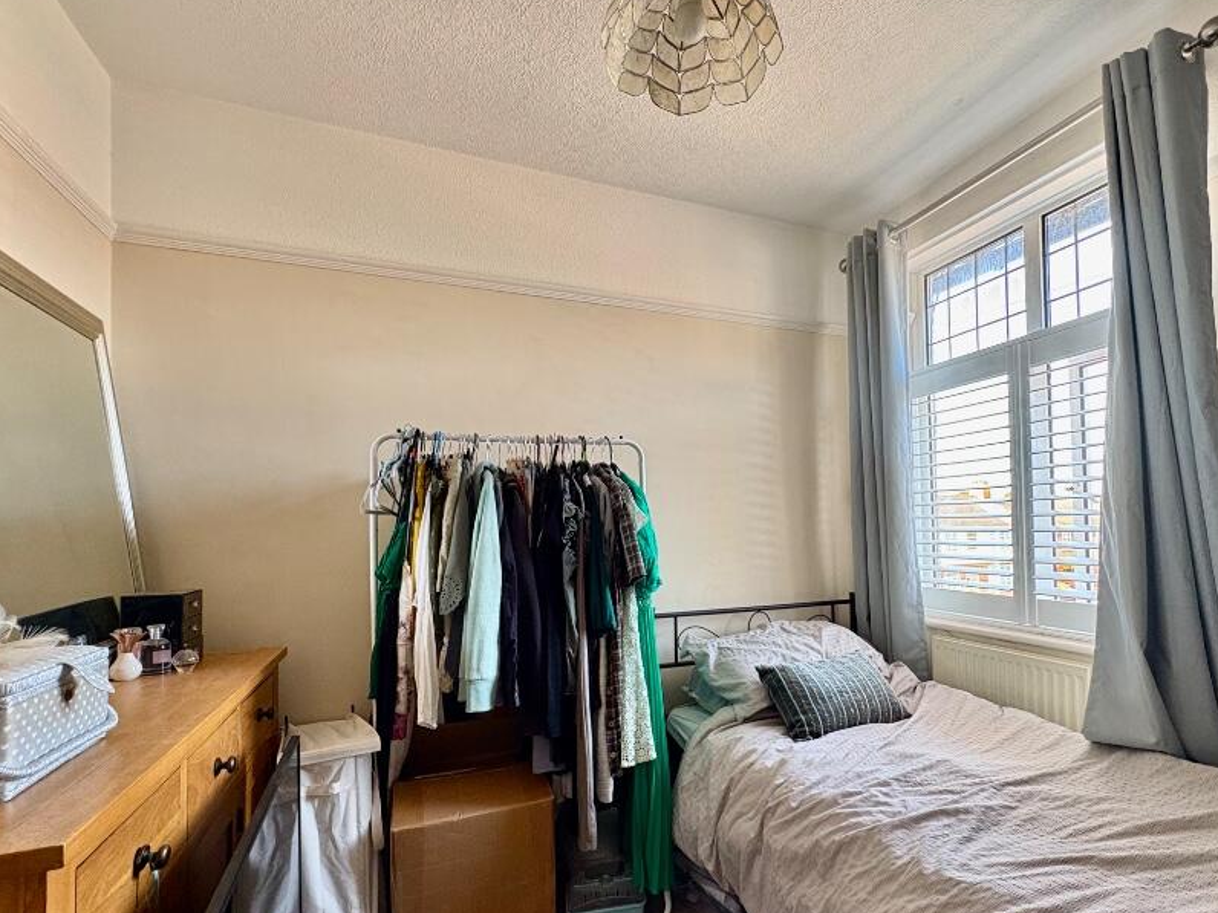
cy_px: 517
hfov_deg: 87.2
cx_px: 696
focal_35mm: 18
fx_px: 633
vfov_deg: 71.3
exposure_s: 1/60
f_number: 2.2
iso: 400
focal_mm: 2.22
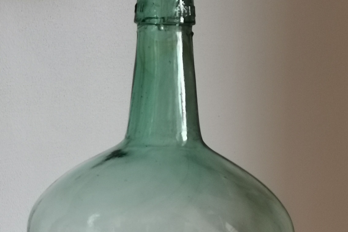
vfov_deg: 10.8
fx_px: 1228
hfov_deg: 16.1
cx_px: 139
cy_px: 186
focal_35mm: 127
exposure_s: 1/100
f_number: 1.8
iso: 125
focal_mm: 5.58
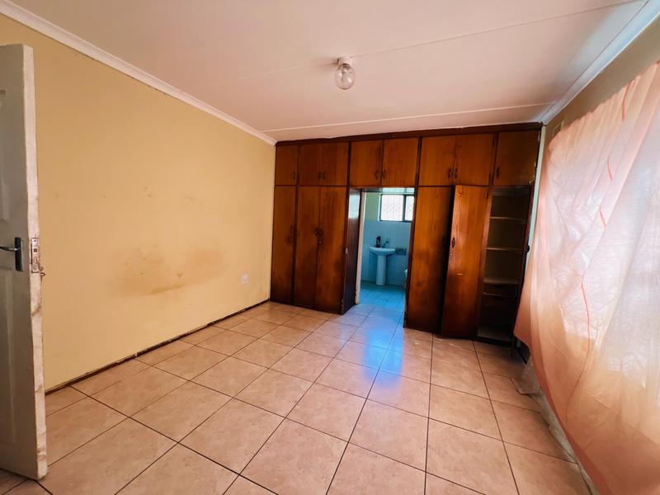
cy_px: 248
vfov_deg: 89.9
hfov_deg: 106.2
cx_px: 330
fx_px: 248
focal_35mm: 13
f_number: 1.8
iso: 64
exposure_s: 1/30
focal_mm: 1.57
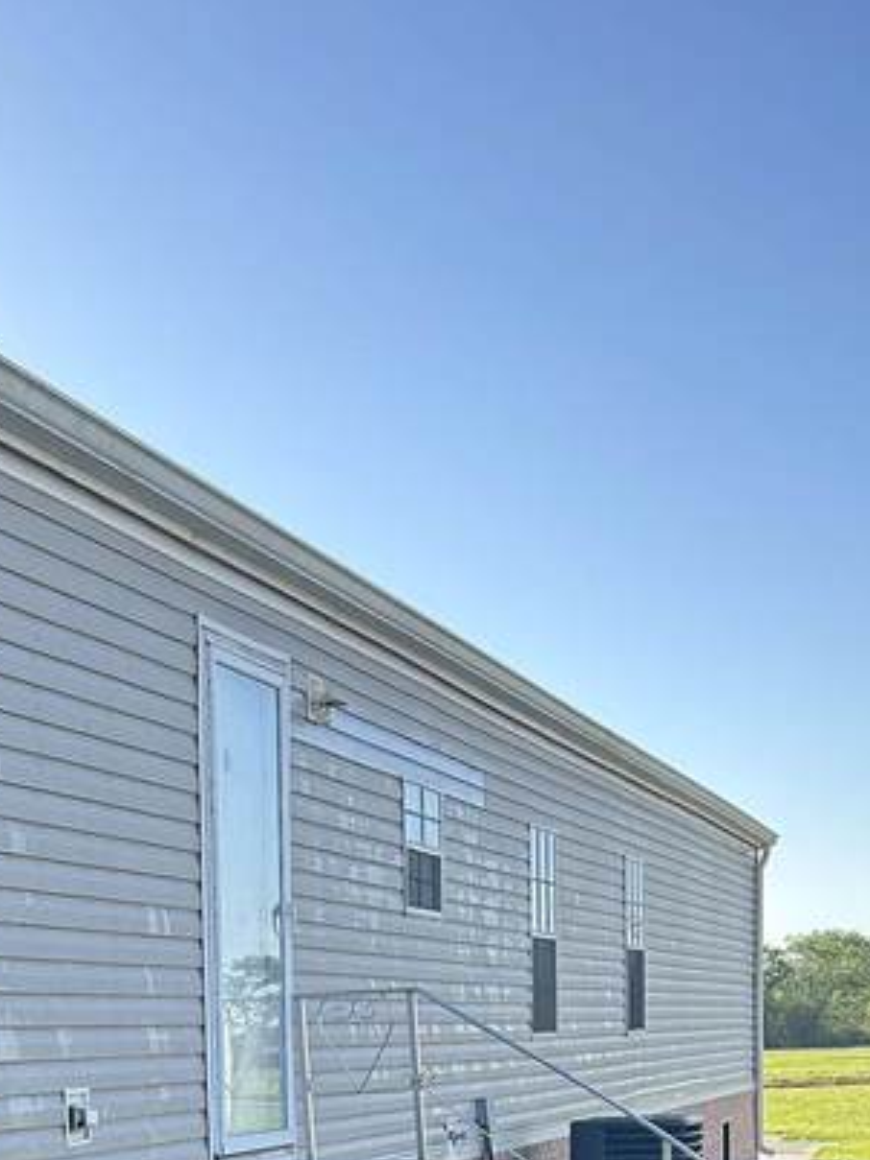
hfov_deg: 22.6
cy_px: 1278
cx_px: -20
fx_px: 2079
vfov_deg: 28.4
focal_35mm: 62
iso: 50
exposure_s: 1/1468
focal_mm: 5.7
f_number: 1.5
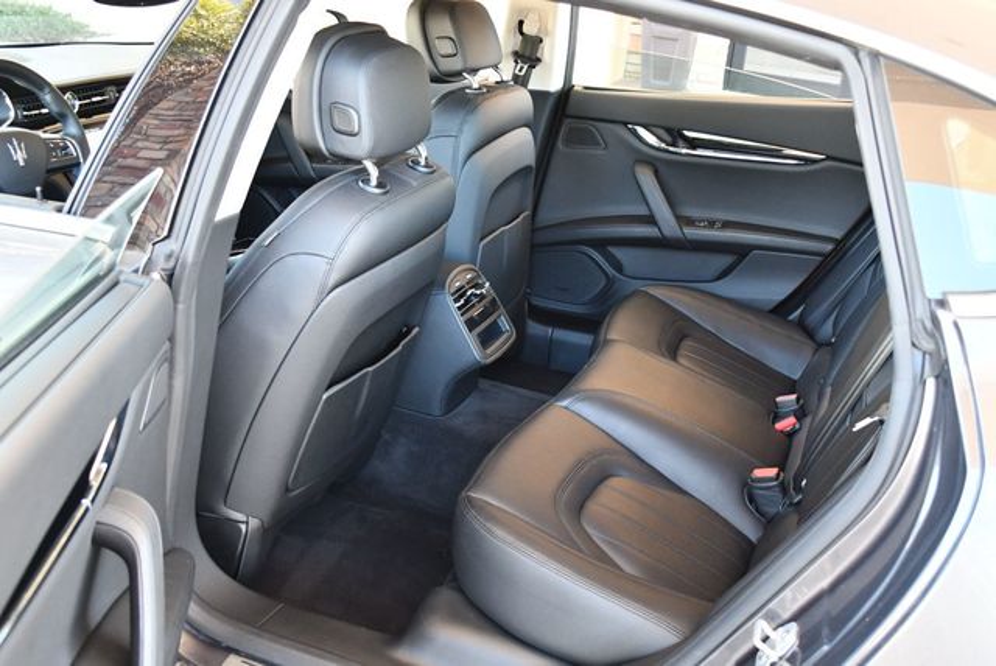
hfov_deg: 53.1
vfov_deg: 36.9
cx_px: 498
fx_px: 997
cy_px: 333
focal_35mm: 36
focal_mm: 18
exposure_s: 1/125
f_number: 3.5
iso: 1400
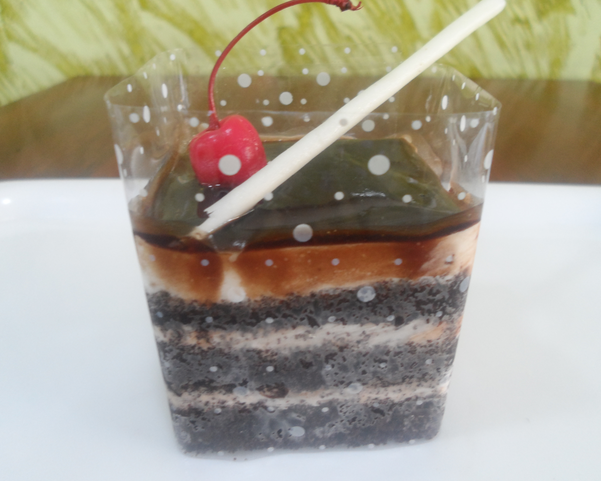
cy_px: 239
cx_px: 305
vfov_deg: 53.2
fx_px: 480
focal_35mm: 27
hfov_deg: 64.1
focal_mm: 4.5
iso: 160
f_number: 2.5
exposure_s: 1/30
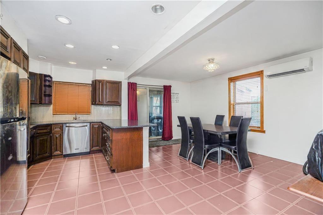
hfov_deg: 96.8
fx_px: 144
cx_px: 162
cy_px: 108
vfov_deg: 73.7
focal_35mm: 16
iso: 50
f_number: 4
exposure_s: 1/25
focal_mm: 16
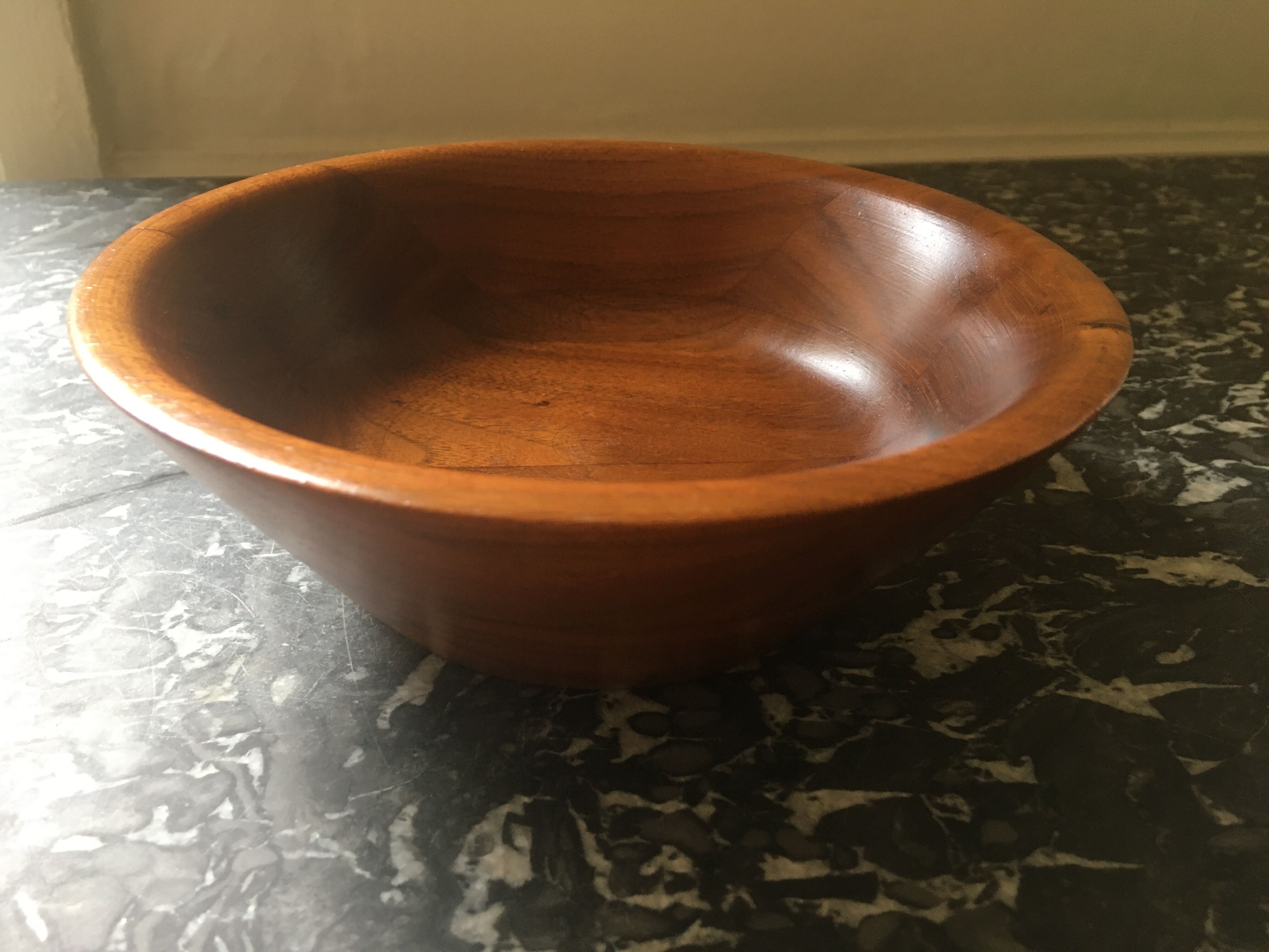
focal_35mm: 29
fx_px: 1063
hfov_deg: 61.7
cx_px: 634
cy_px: 476
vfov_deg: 48.2
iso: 125
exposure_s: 1/33
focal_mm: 4.15
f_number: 2.2
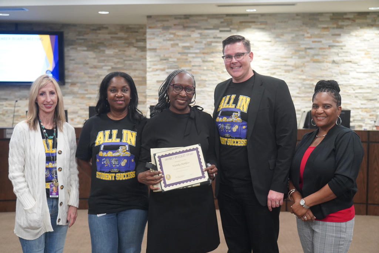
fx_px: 526
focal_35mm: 50
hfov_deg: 39.6
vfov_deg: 27.0
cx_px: 190
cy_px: 126
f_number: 4
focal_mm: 50
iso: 3200
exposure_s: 1/160
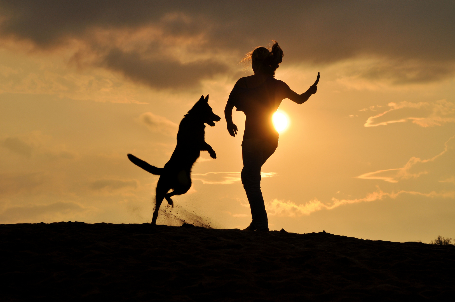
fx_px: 1856
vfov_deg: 9.3
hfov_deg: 14.0
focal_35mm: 147
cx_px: 228
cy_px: 151
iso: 200
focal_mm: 98
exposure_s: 1/2500
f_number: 9
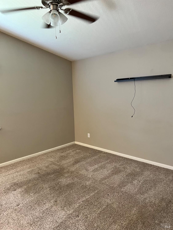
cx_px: 86
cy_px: 115
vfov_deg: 67.3
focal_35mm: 26
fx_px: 173
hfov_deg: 53.1
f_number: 1.5
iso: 400
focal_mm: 5.7
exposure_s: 1/60
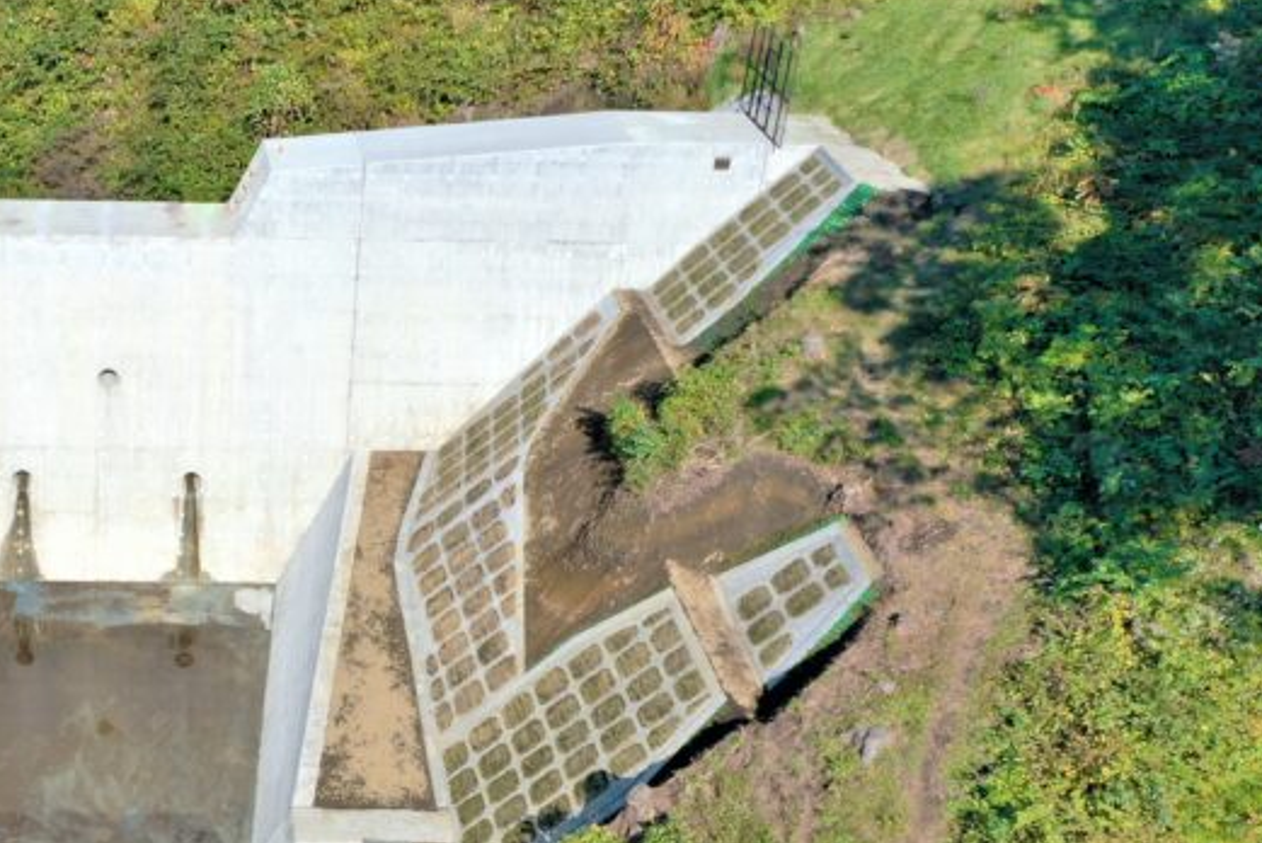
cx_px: 133
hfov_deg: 34.3
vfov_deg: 24.1
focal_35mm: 55
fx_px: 1929
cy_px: 721
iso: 100
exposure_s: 1/400
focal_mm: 10.26
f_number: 5.6
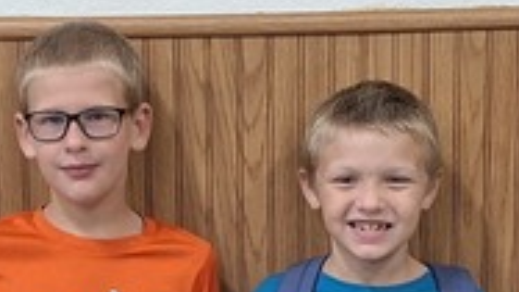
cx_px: 211
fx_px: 1885
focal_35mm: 137
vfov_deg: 8.7
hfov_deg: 15.7
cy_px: 412
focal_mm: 5.54
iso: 100
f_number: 1.8
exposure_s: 1/40
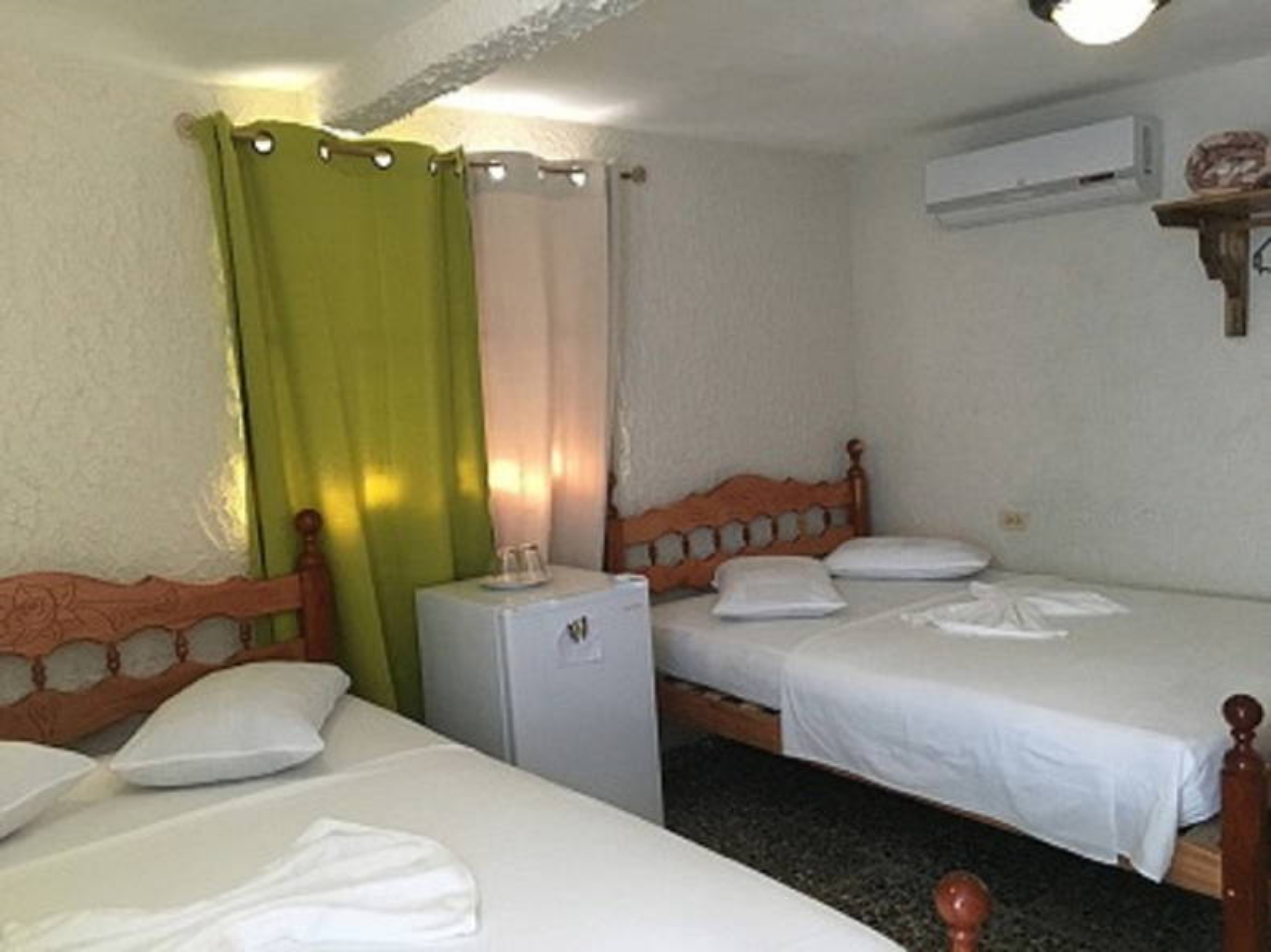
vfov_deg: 48.2
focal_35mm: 29
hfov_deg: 61.7
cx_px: 636
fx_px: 1064
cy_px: 476
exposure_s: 1/30
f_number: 2.2
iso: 200
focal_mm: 4.15
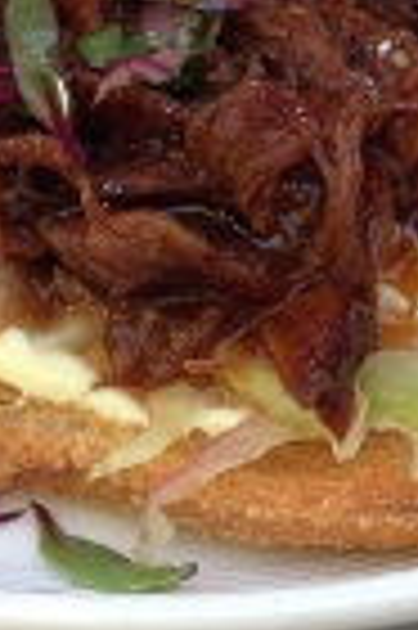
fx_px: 2060
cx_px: 166
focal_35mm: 118
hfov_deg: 11.6
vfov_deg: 17.0
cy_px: 14
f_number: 2.4
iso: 50
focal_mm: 4.12
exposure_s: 1/30
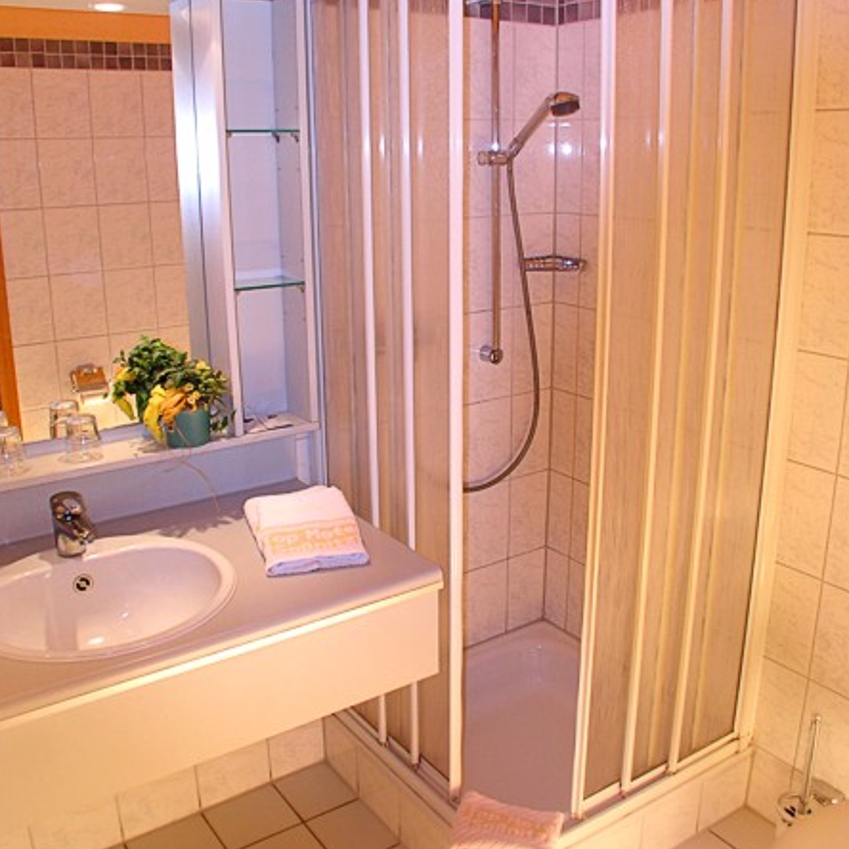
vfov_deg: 39.1
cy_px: 392
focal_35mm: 43
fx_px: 1193
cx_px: 421
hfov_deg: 39.2
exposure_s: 1/40
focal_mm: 6
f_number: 3.2
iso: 64
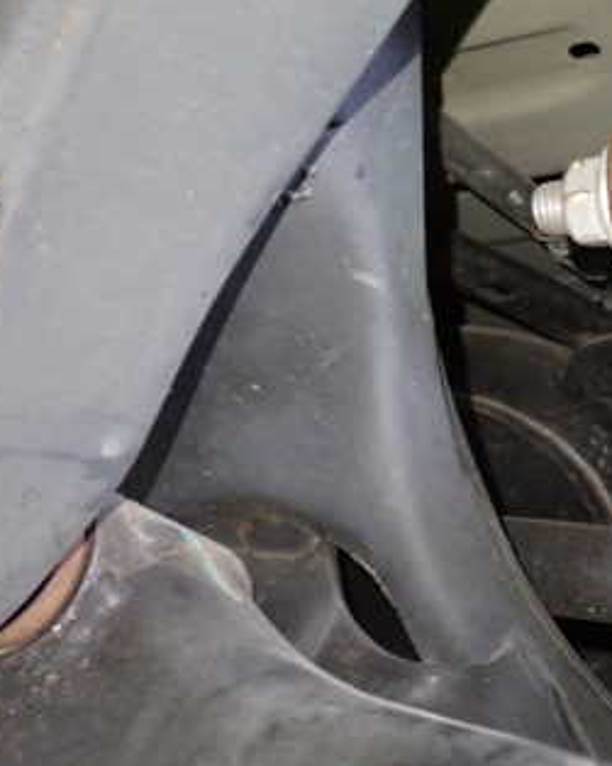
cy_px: 271
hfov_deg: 25.5
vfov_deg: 33.4
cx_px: 636
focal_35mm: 56
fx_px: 1269
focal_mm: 5.4
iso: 800
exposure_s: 1/20
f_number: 2.3
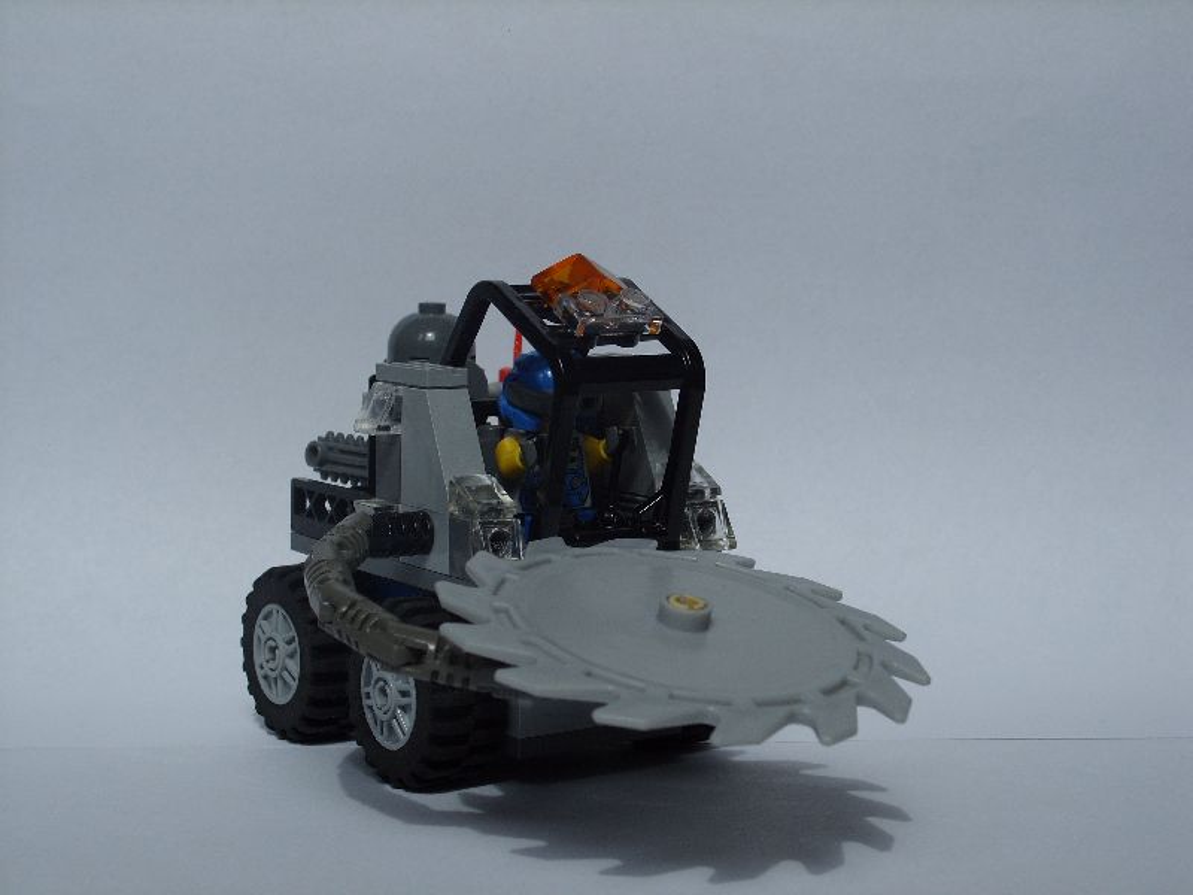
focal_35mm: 75
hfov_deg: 26.0
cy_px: 448
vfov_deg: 19.6
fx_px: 2585
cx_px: 596
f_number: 4.6
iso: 100
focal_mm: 15.45
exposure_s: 1/250
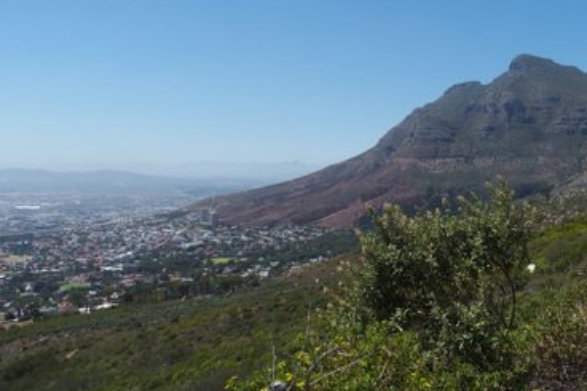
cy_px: 128
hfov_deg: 50.3
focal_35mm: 38
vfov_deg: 34.7
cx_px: 364
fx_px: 619
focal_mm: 6
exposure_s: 1/800
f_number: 4.5
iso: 100
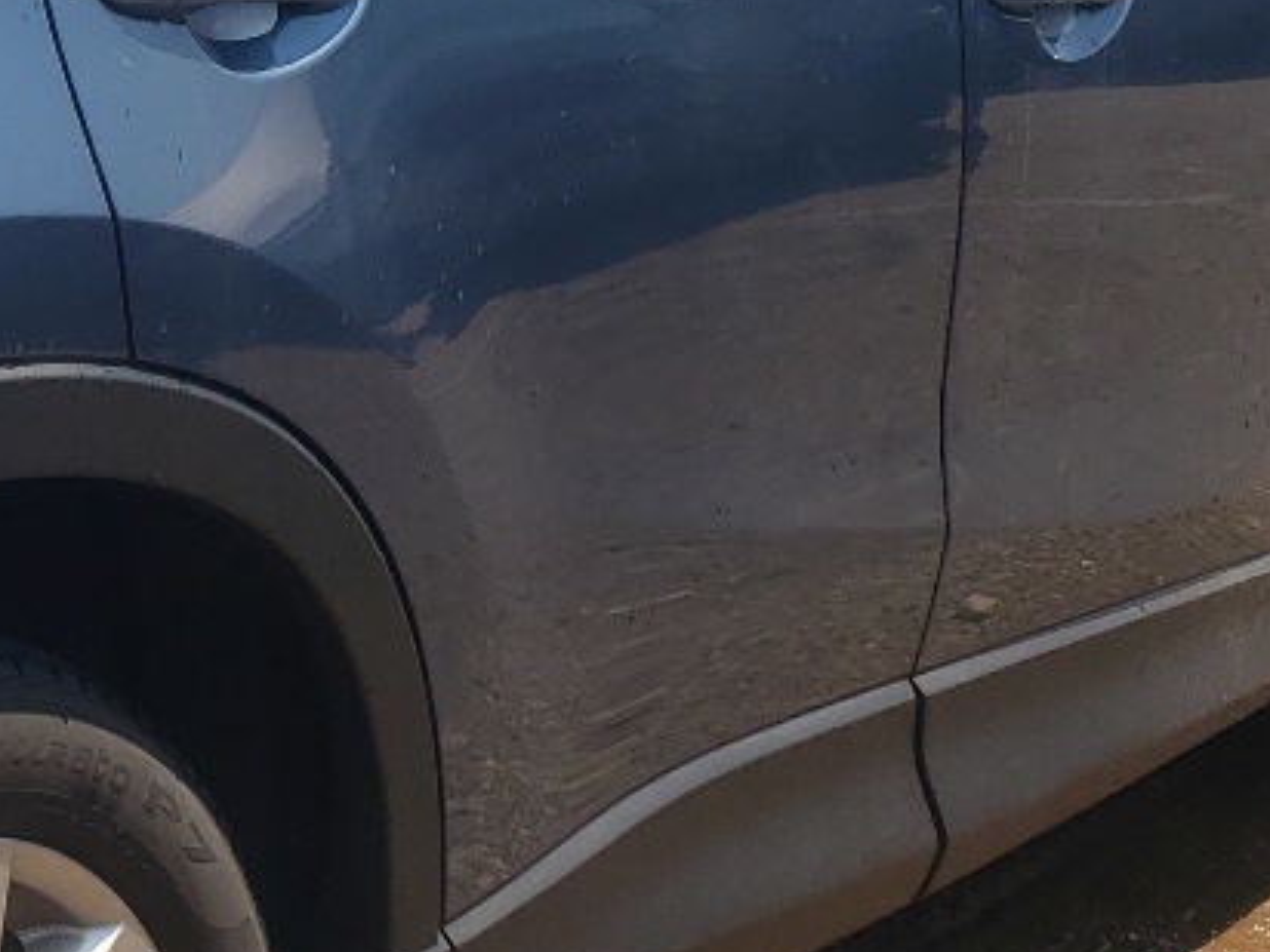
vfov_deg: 14.6
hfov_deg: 17.7
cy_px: 256
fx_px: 3706
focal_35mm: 101
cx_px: -573
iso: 50
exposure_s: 1/2500
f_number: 1.5
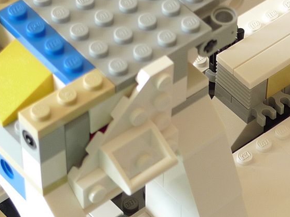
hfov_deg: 11.5
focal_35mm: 170
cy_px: 45
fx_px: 1424
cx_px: 285
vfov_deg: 8.7
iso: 80
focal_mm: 11.1
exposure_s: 1/15
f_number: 3.2
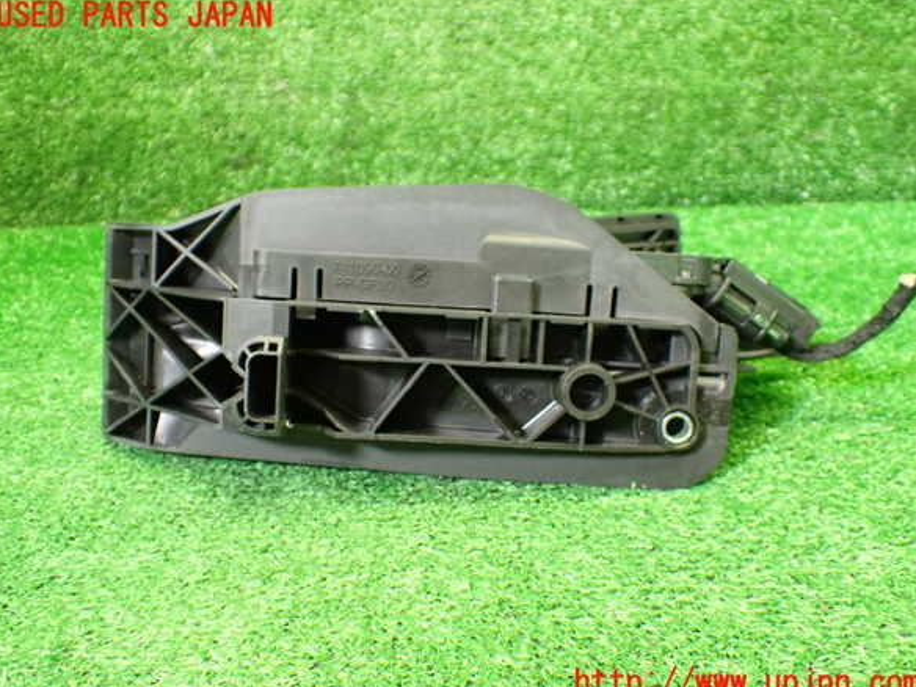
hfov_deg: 50.1
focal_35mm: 37
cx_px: 458
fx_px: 979
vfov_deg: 38.7
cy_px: 350
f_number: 2.5
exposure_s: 1/50
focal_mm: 6.37
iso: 800
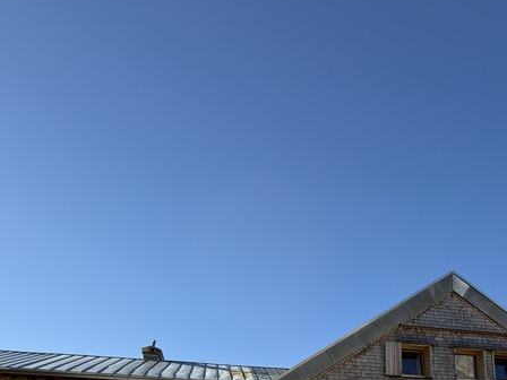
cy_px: 400
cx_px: 290
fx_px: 469
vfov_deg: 38.0
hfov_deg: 56.6
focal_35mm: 32
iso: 50
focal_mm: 2.22
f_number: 2.2
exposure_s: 1/799
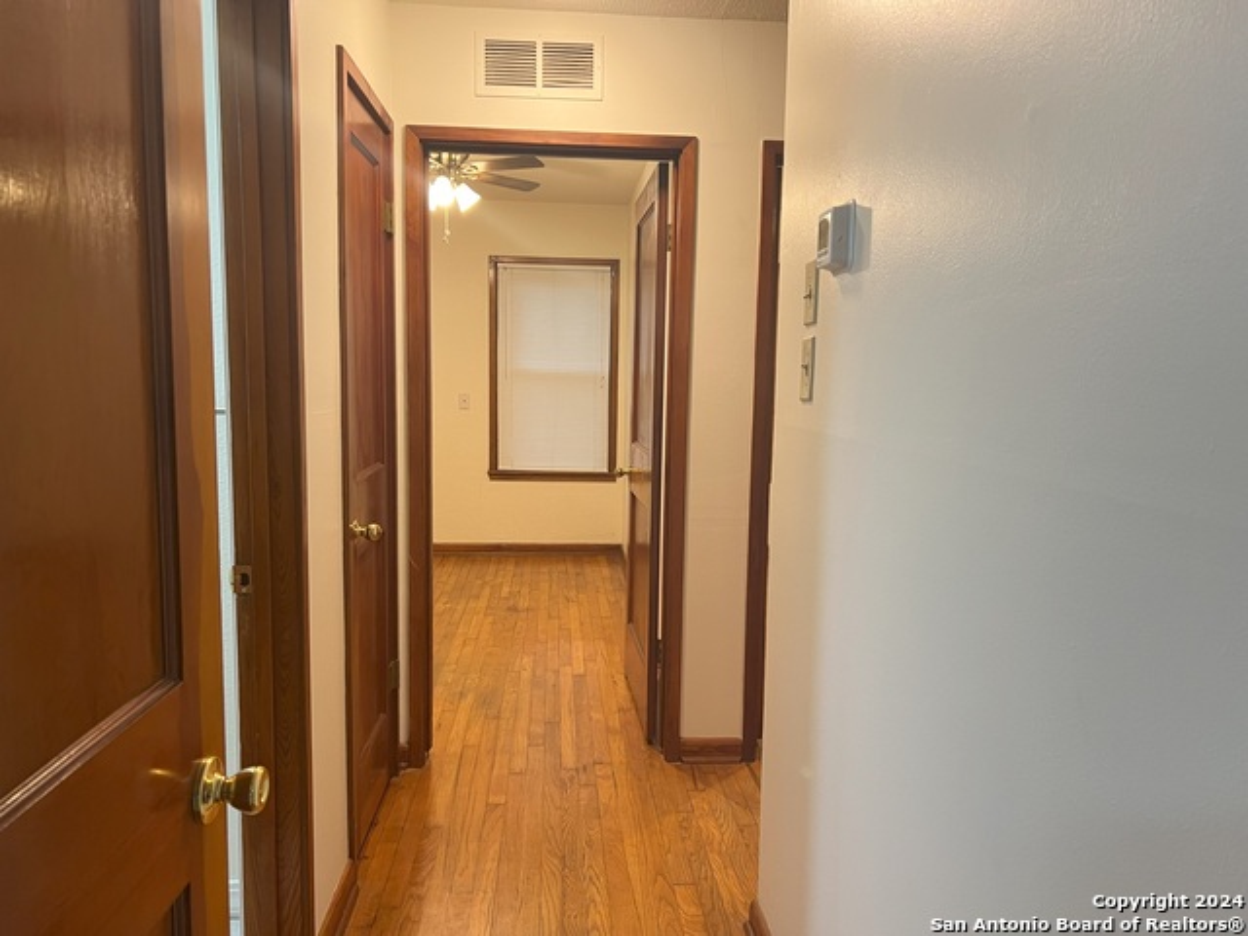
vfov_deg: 53.1
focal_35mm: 26
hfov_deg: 67.3
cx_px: 624
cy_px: 468
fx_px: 937
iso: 100
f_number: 1.5
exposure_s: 1/60
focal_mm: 5.7
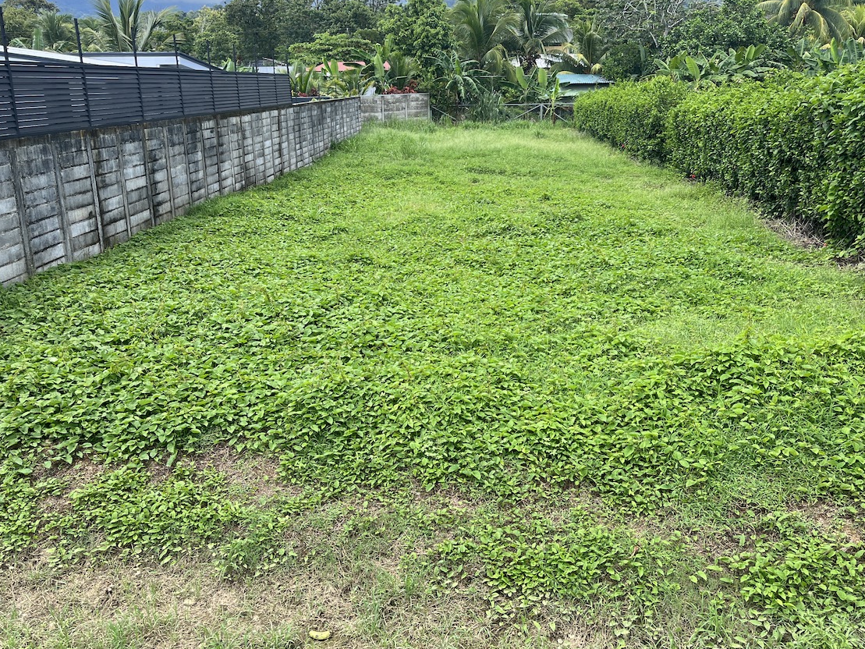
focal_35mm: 30
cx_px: 456
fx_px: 750
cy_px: 278
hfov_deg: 59.9
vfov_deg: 46.7
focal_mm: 5.1
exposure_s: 1/983
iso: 50
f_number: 1.6
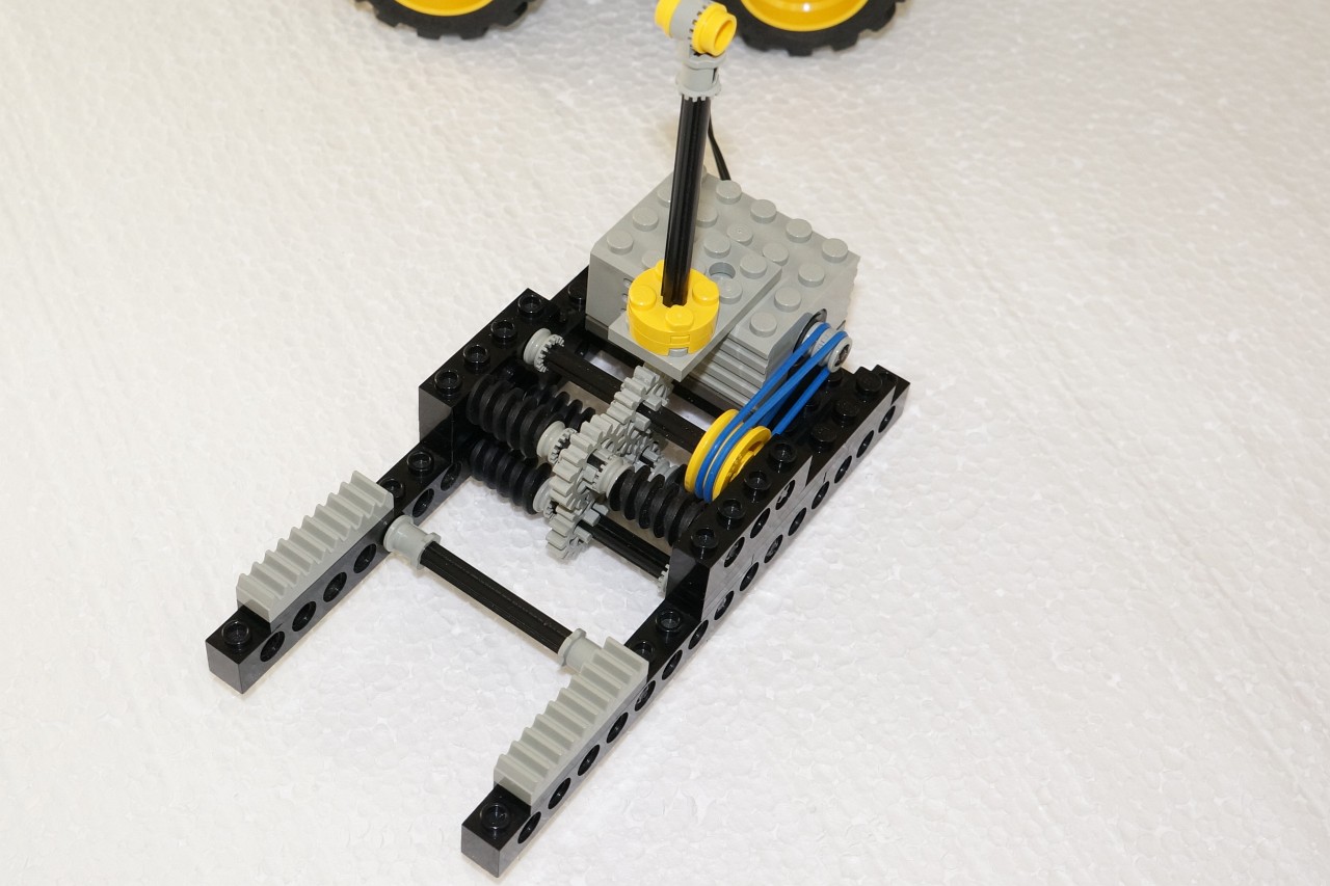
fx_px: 1385
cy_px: 443
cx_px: 665
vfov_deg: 35.5
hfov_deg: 51.3
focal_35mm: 38
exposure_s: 1/60
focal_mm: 25
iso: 800
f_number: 9
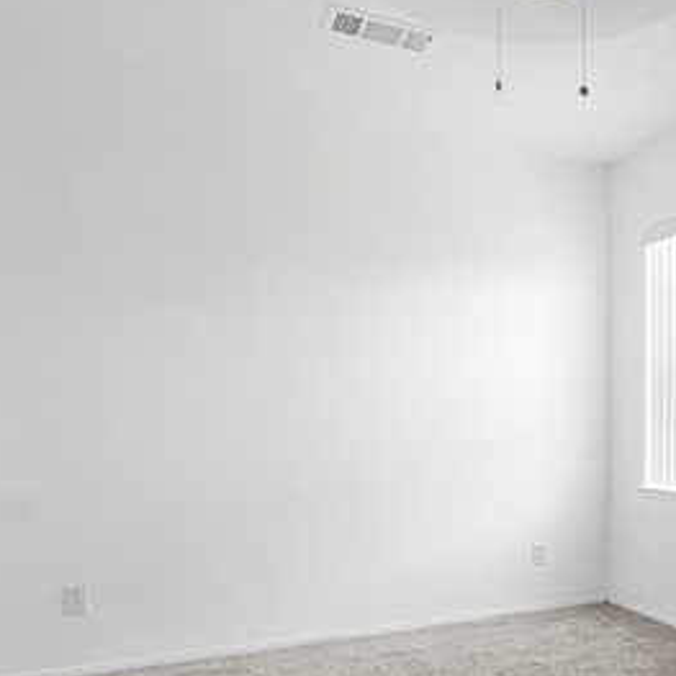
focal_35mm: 31
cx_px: 596
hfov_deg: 47.7
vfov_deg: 50.7
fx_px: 685
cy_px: 495
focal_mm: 10
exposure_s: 1/2
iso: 250
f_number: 8
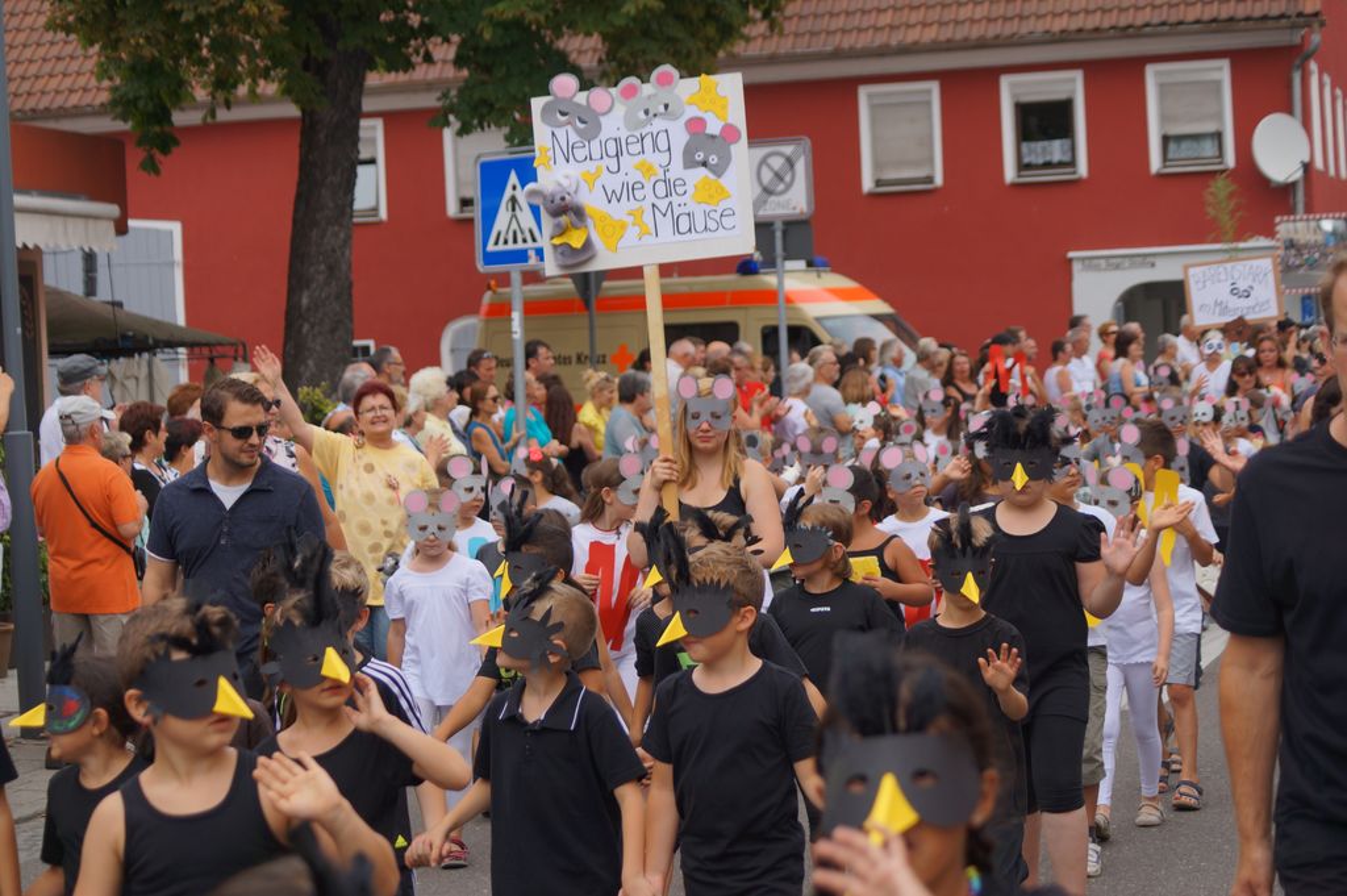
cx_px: 674
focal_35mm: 82
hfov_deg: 24.6
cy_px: 448
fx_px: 3084
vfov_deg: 16.5
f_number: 4.5
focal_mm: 55
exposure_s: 1/250
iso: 100
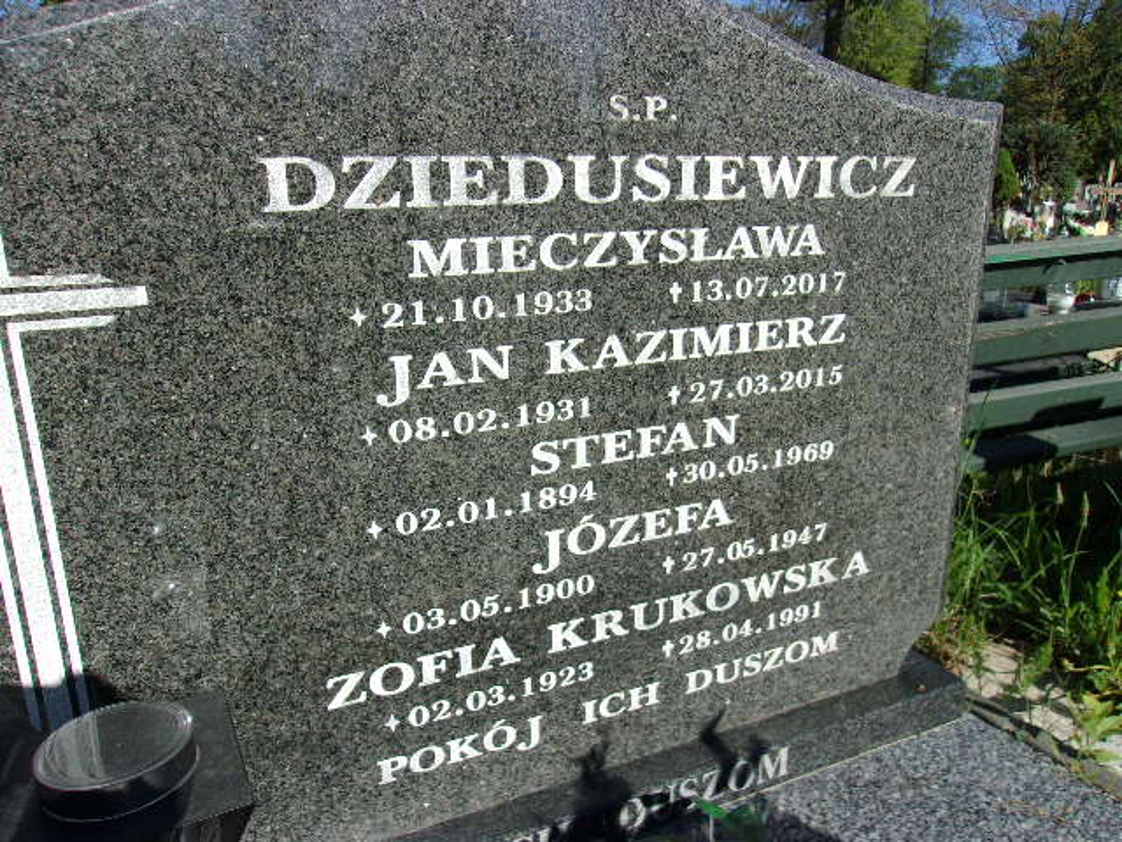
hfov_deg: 65.3
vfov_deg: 51.4
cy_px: 421
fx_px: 875
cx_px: 561
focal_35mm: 27
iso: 80
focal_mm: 4.9
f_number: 10.4
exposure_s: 1/110
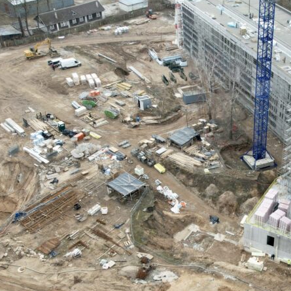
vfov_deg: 38.7
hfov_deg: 38.3
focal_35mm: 43
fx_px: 409
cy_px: 196
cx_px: 214
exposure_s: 1/120
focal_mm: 8.38
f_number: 2.8
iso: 100
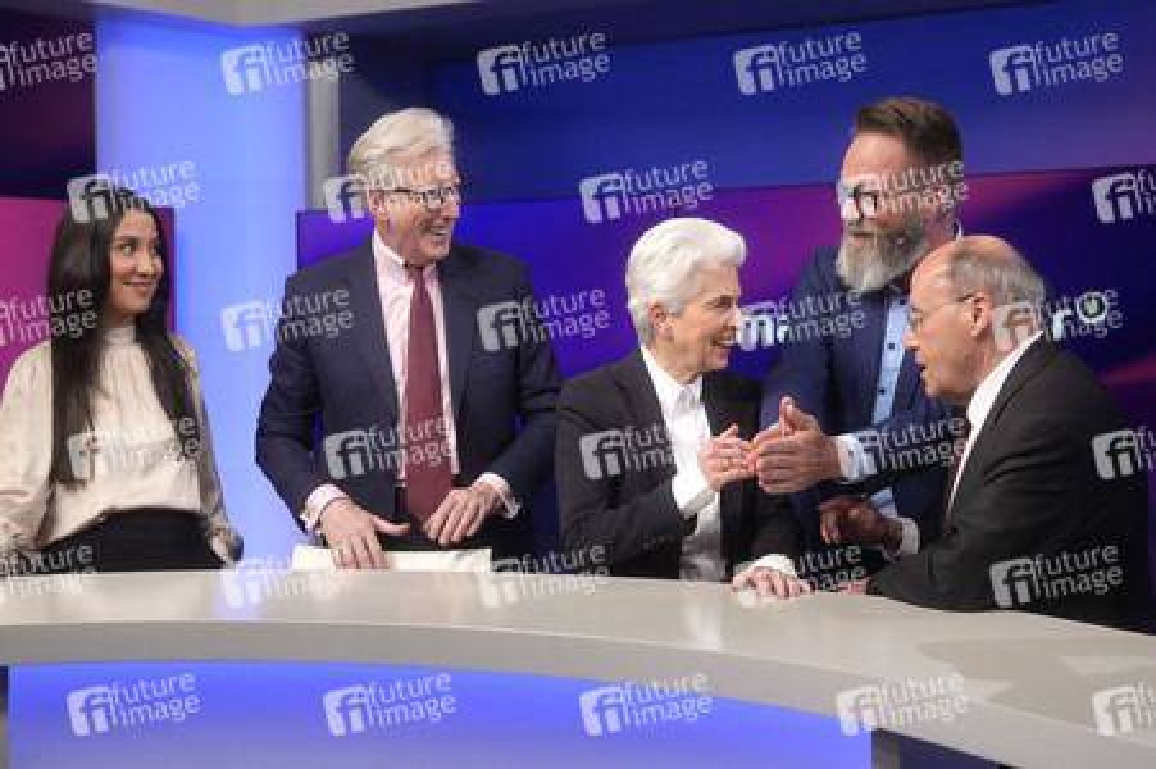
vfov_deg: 29.8
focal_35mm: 45
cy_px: 384
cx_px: 578
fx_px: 1444
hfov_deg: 43.6
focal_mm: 30
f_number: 2.2
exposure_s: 1/250
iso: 640
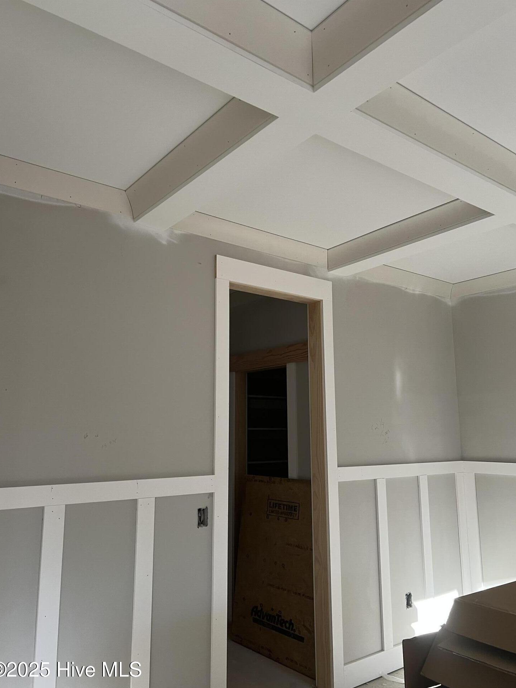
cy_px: 345
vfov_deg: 65.3
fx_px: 537
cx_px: 257
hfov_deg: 51.3
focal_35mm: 27
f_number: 1.5
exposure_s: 1/95
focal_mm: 5.7
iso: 125
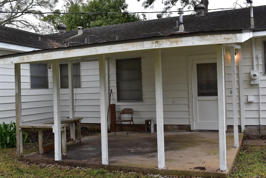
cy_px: 89
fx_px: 288
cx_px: 133
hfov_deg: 49.5
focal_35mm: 39
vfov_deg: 34.3
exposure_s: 1/125
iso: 400
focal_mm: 26
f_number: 9
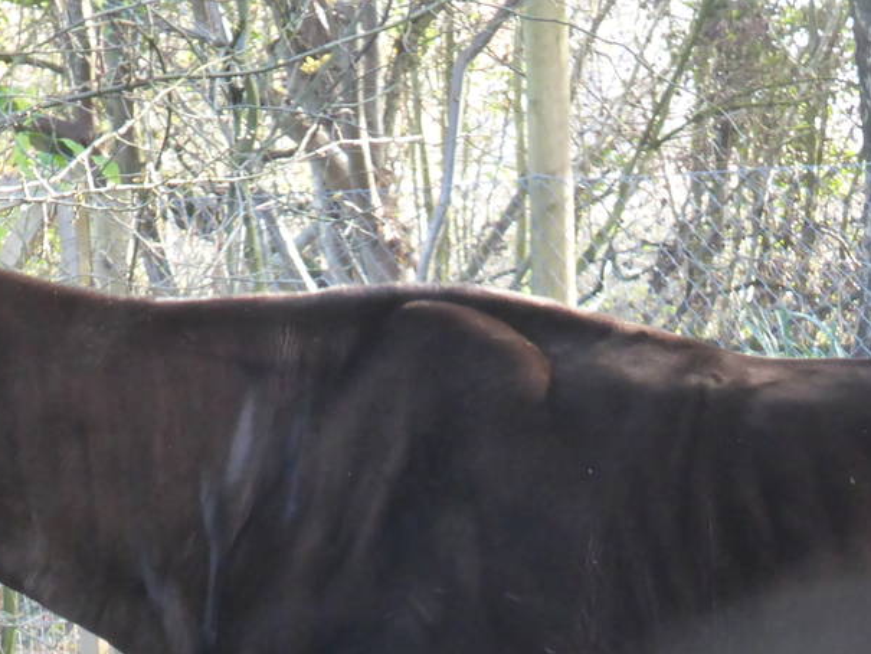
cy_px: 621
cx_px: 441
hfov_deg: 9.5
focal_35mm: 209
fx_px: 5260
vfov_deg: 7.1
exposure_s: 1/40
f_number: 5
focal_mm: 13.3
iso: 400
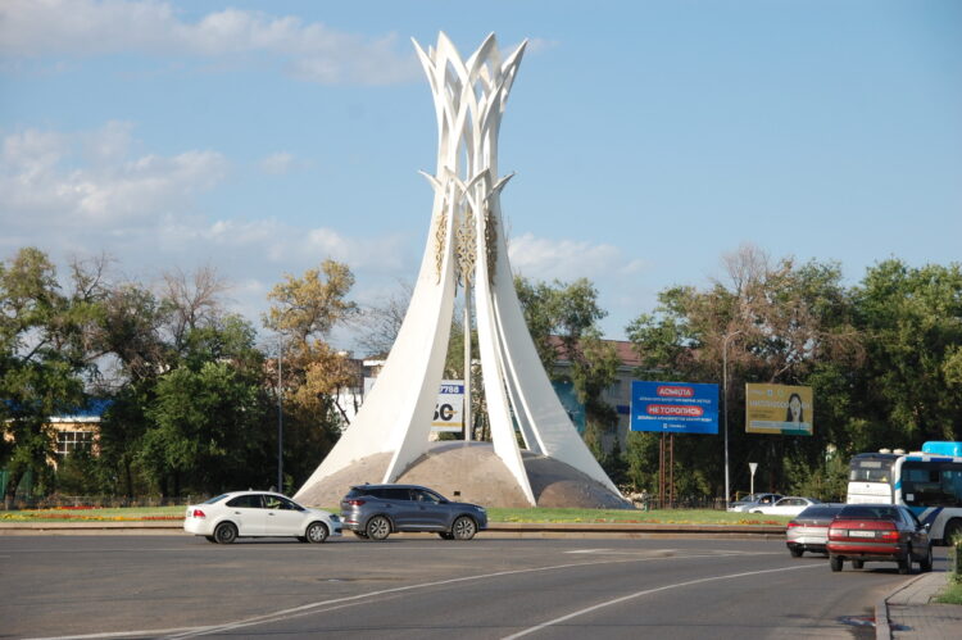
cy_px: 320
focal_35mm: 135
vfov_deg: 10.1
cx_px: 481
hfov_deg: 15.2
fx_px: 3605
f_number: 6.3
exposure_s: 1/640
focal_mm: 90
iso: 200
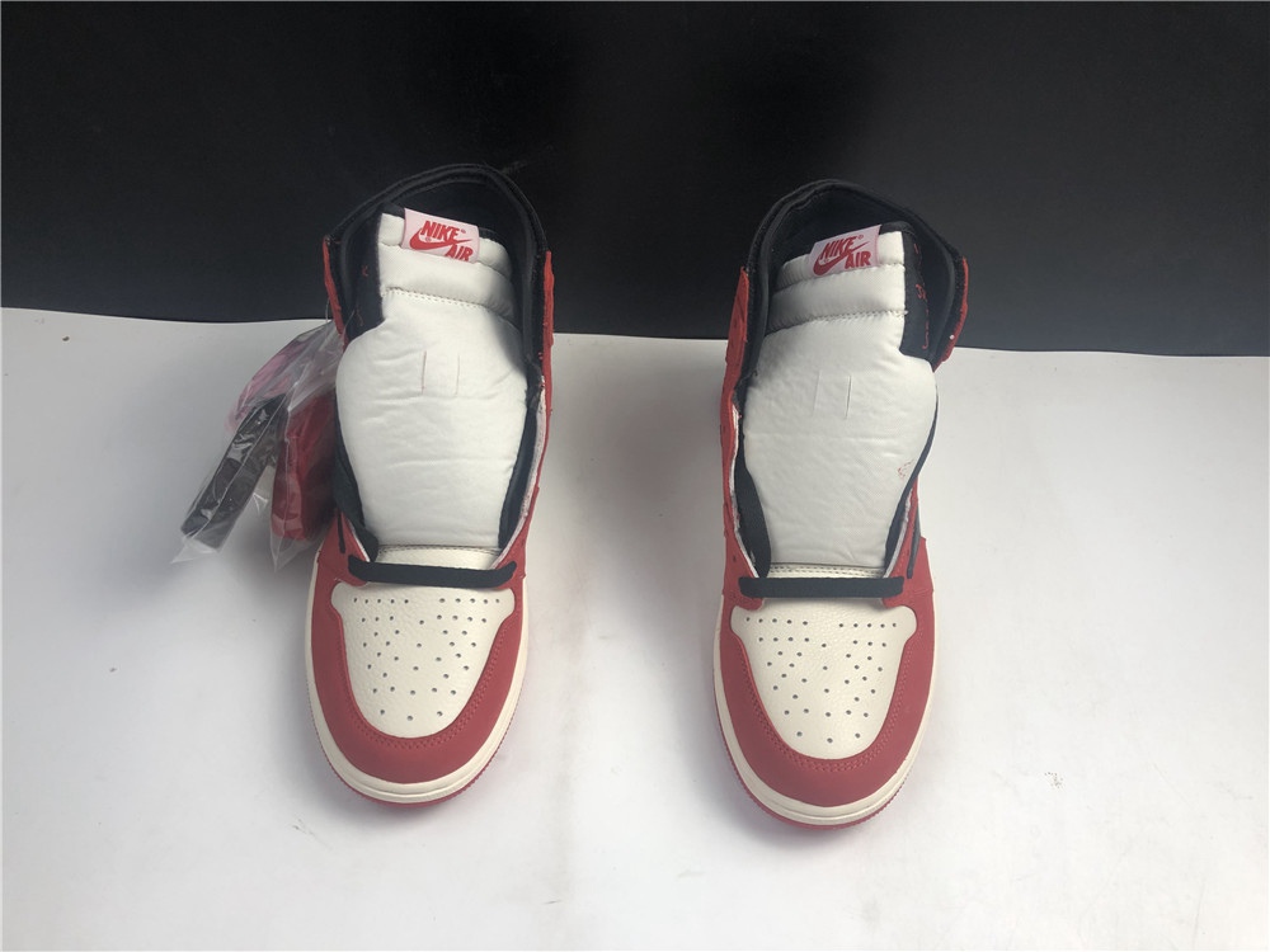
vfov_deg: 49.7
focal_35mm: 28
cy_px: 476
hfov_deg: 63.4
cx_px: 635
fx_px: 1027
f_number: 1.8
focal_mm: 4
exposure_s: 1/100
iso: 40
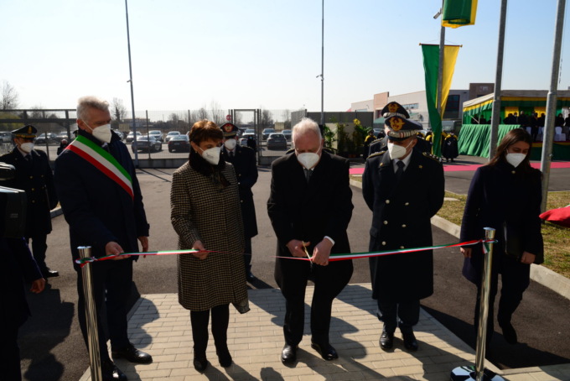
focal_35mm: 24
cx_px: 285
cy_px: 190
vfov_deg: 53.2
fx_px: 380
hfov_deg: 73.7
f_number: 11
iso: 200
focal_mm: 24
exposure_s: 1/200
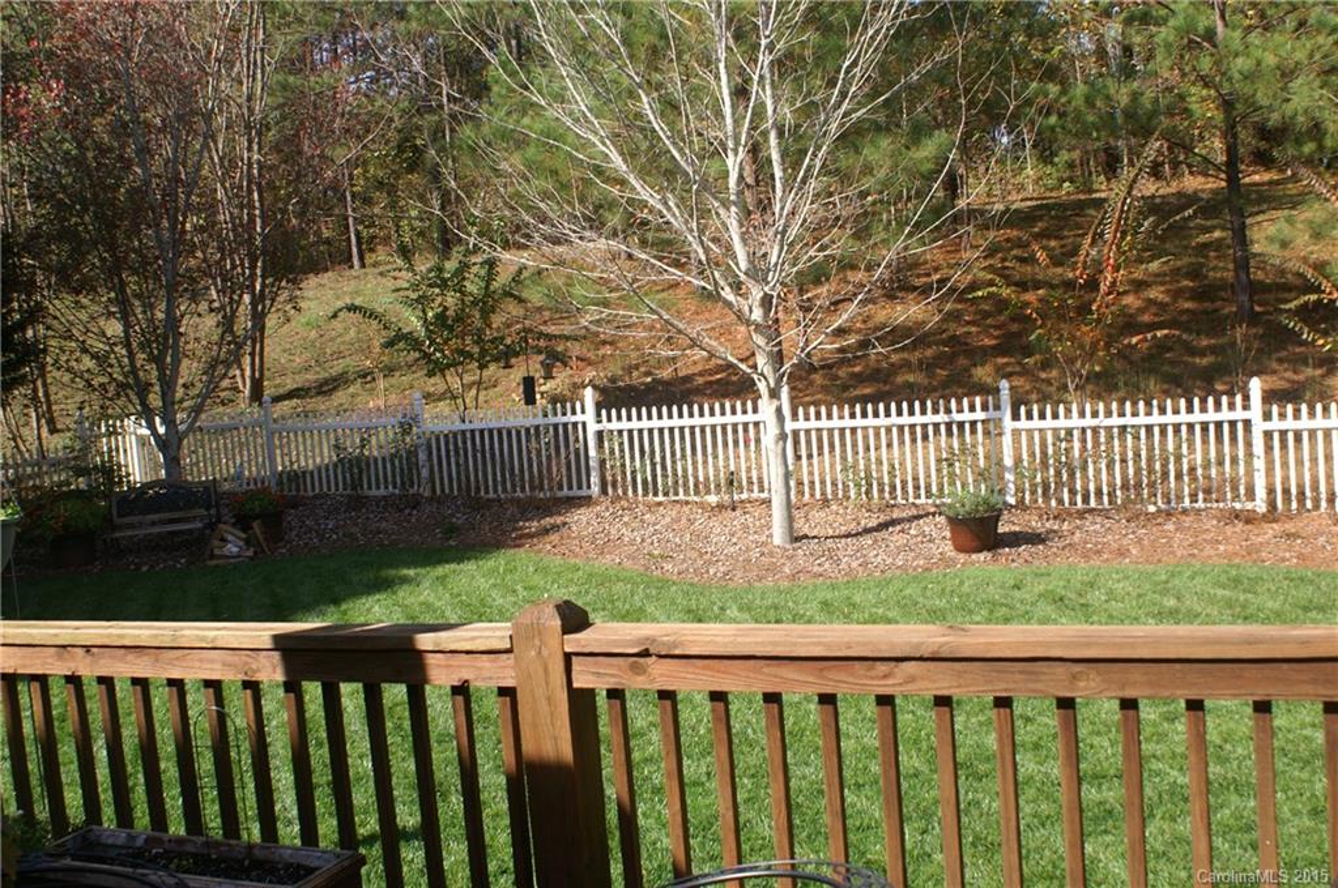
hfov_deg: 49.6
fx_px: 1448
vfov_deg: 34.1
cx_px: 669
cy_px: 444
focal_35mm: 39
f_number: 11
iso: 100
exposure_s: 1/80
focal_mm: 26
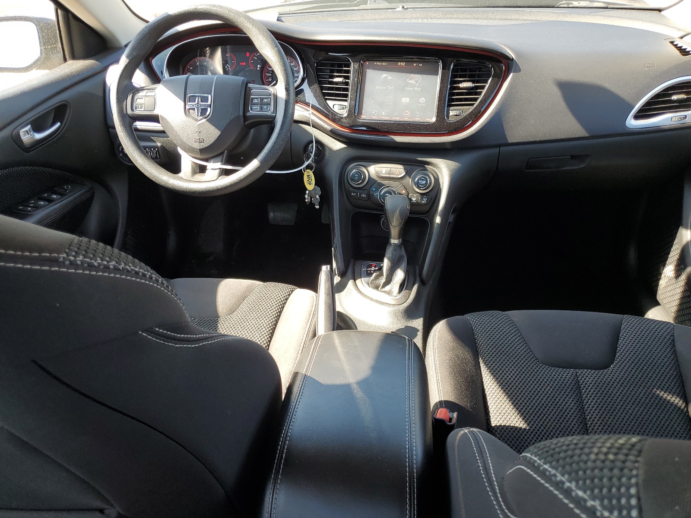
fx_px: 519
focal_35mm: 26
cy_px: 259
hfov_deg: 67.3
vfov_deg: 53.1
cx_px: 346
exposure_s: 1/161
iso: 50
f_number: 1.5
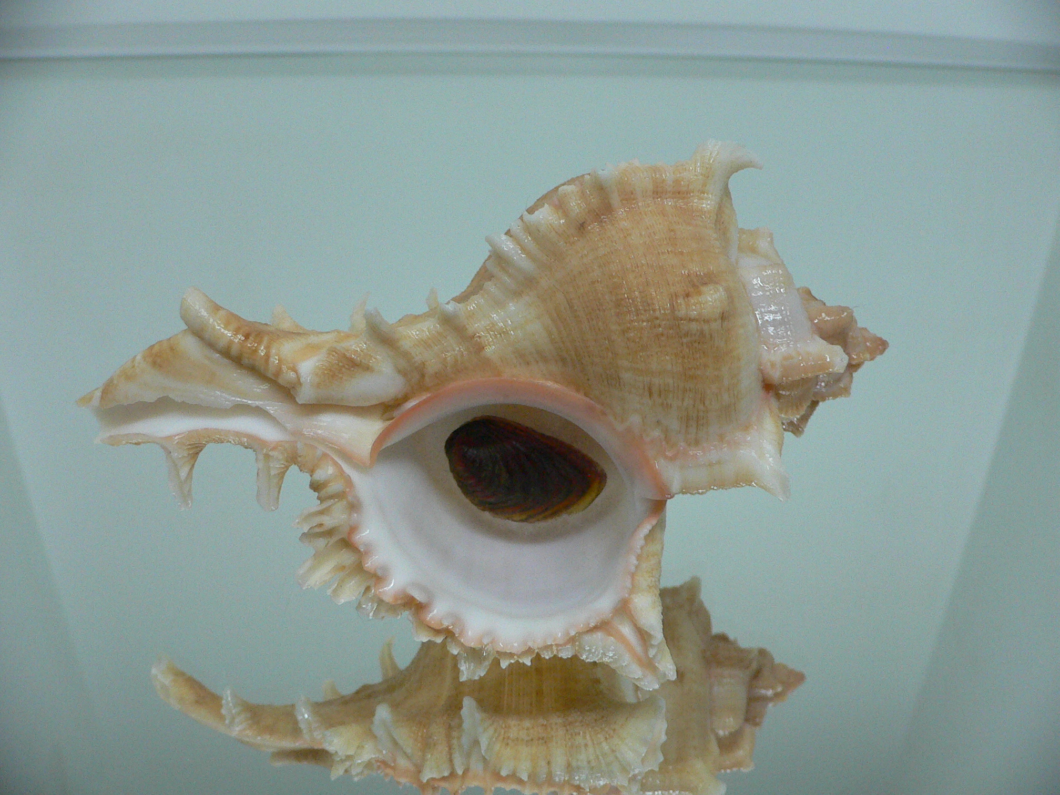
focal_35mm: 35
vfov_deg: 40.7
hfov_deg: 52.6
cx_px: 530
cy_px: 398
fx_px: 1072
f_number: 2.8
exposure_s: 1/60
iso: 200
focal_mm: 4.6
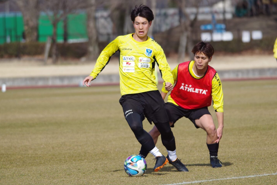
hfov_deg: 5.2
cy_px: 88
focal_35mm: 399
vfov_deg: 3.4
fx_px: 3070
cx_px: 146
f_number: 5.6
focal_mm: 250
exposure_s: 1/800
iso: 200
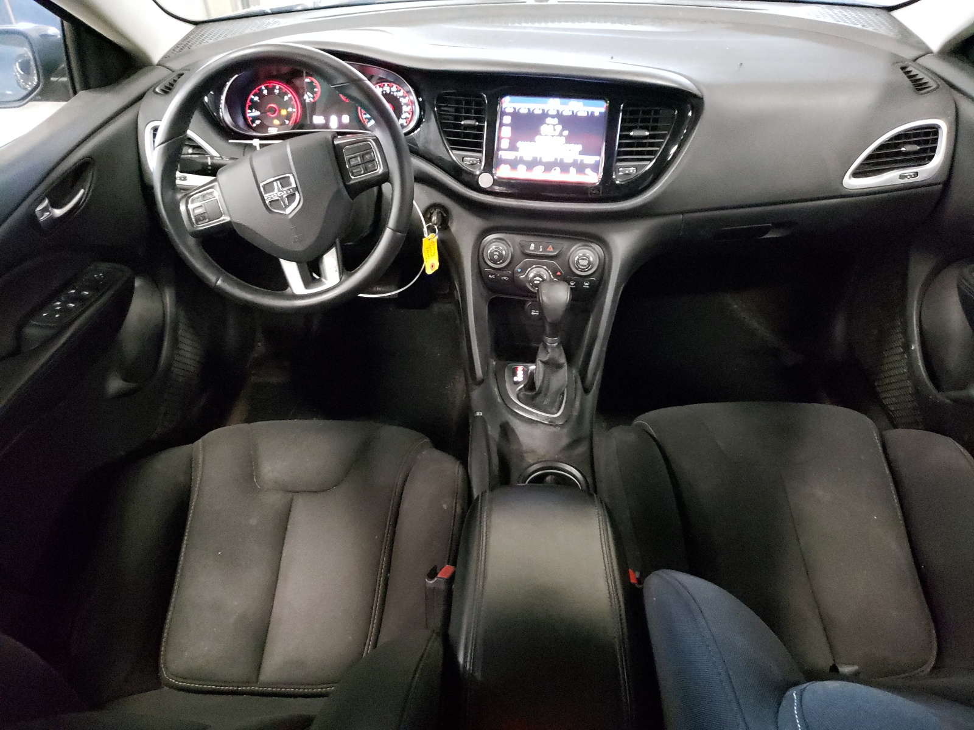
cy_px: 365
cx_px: 487
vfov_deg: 53.1
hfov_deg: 67.3
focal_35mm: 26
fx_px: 732
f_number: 1.5
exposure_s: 1/24
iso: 988
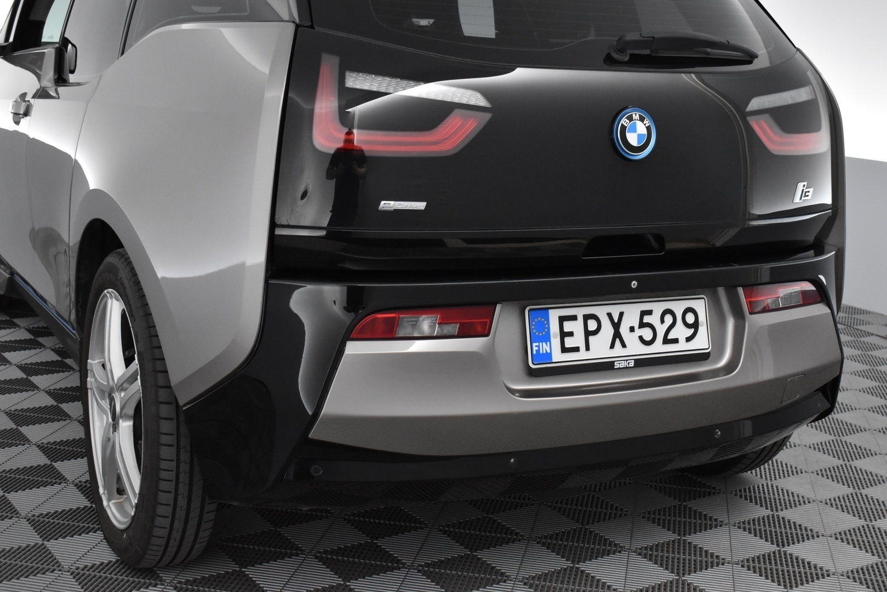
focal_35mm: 48
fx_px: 1183
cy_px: 296
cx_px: 444
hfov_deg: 41.1
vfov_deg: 28.1
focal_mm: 32
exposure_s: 1/160
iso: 3200
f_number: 6.3
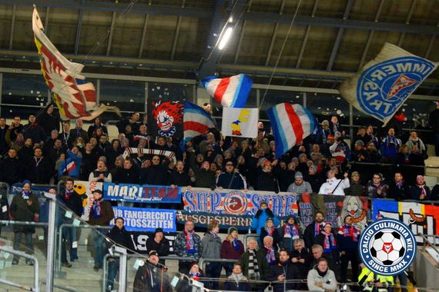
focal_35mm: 123
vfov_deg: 11.1
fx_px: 1500
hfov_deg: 16.7
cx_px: 220
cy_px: 146
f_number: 2.8
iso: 4000
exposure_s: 1/160
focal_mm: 82
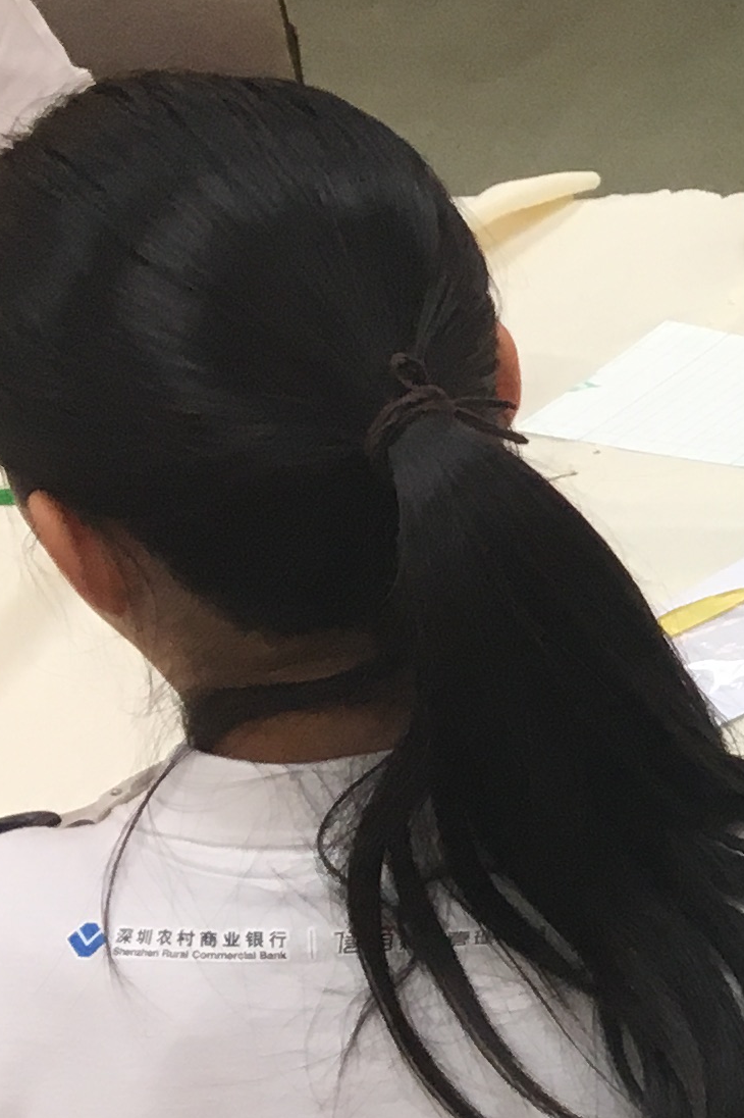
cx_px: 1846
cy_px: 983
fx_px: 3443
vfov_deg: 18.2
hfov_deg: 10.5
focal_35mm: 111
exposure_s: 1/33
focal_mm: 4.15
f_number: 2.2
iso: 25
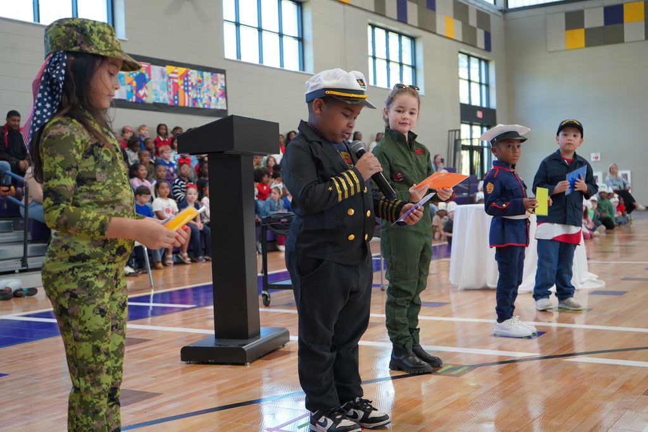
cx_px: 324
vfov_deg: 30.5
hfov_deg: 44.5
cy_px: 216
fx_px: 792
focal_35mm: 44
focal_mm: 44
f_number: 4.5
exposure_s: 1/160
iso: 2000
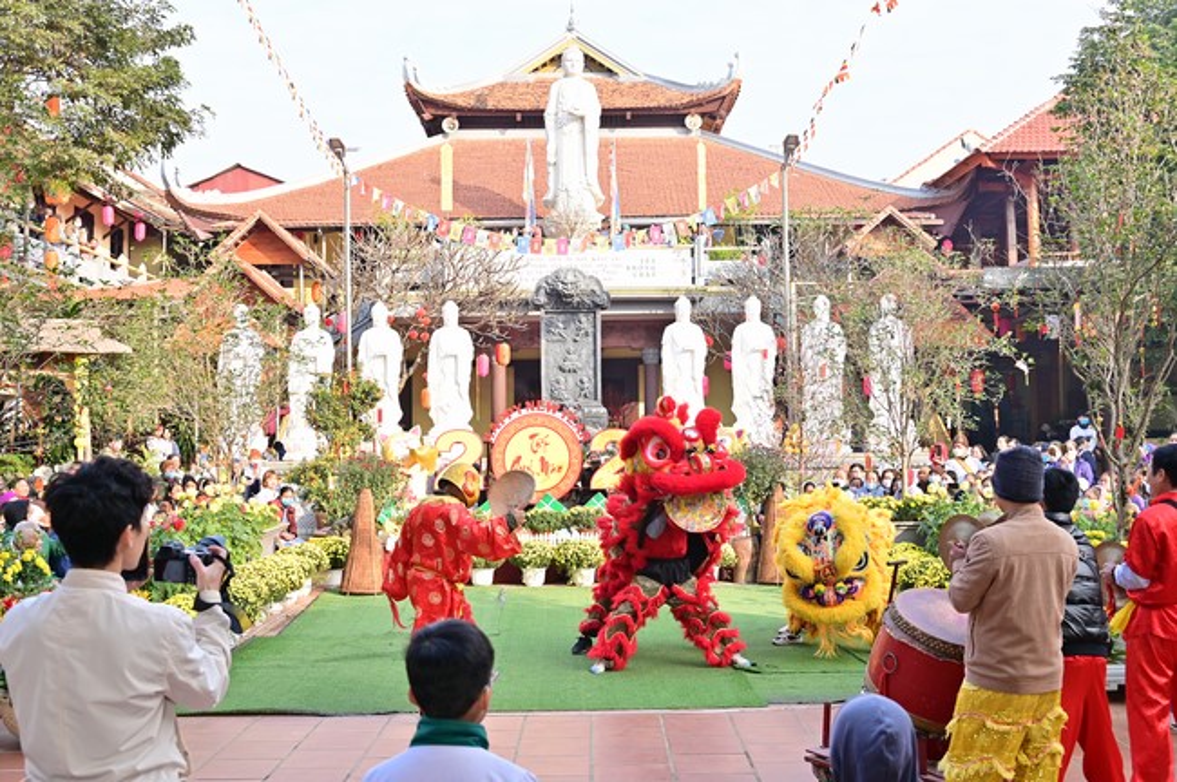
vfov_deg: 35.0
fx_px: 1241
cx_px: 588
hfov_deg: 50.7
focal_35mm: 38
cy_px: 391
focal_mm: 38
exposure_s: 1/125
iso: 125
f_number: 5.6
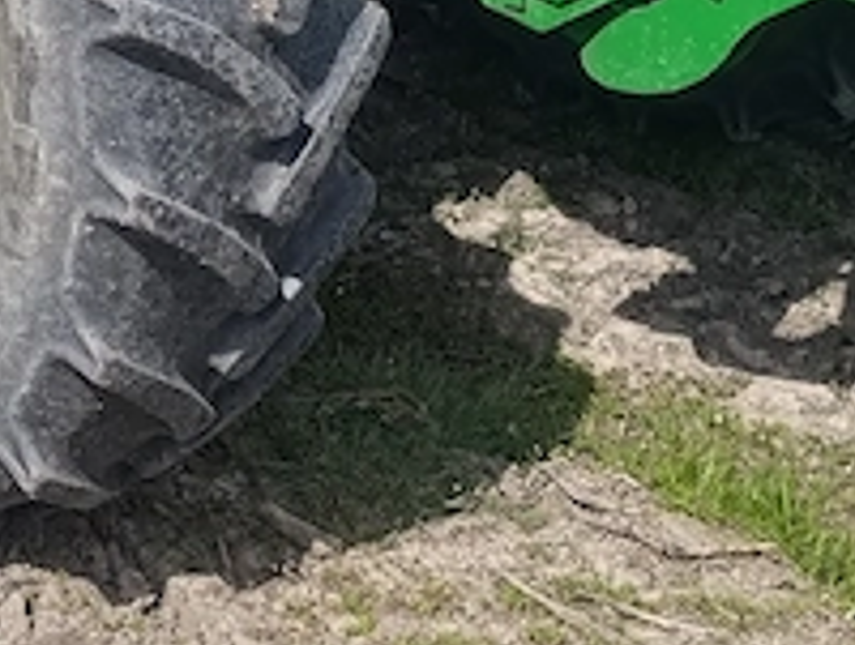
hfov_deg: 16.5
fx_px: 2847
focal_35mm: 115
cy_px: -540
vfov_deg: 11.9
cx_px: -137
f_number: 1.6
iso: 50
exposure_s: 1/529
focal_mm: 6.14
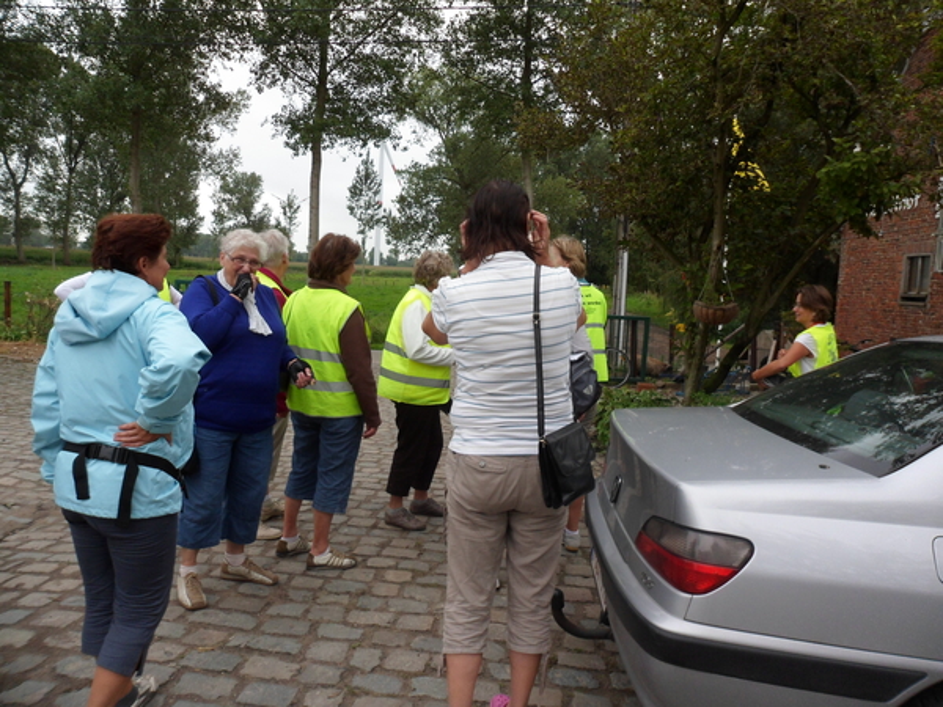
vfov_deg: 53.1
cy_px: 354
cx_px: 472
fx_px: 708
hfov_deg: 67.3
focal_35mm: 26
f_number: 3.3
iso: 80
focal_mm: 4.9
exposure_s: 1/180
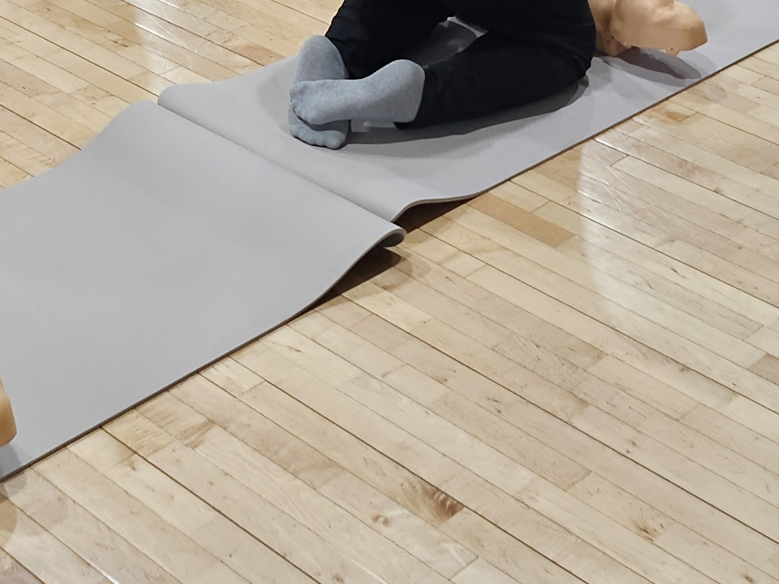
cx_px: 399
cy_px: -298
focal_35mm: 83
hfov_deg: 23.6
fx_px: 1867
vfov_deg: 16.2
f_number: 1.8
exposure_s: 1/120
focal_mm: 5
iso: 125
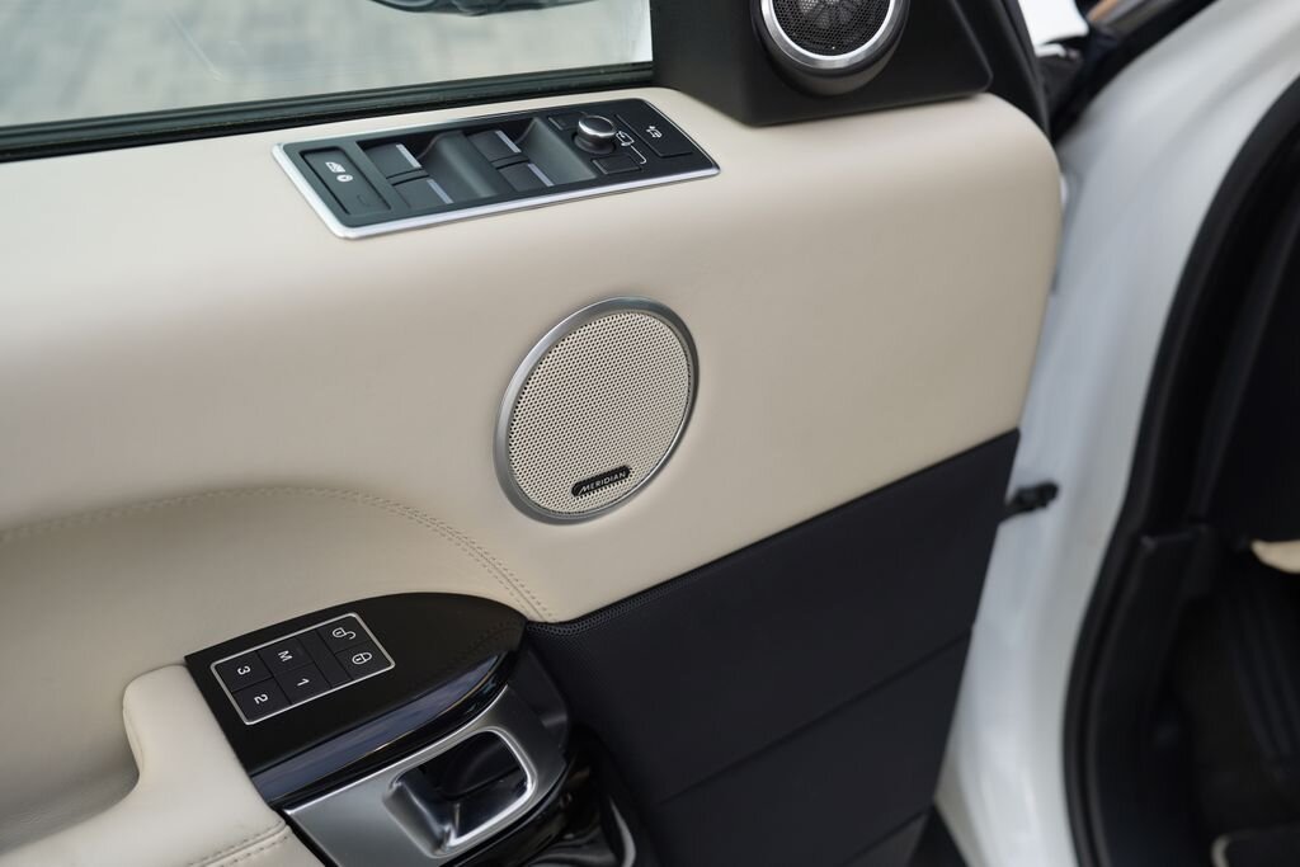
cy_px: 434
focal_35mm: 35
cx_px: 650
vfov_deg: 37.9
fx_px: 1264
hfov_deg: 54.4
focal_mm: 35
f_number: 4.5
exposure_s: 1/125
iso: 100
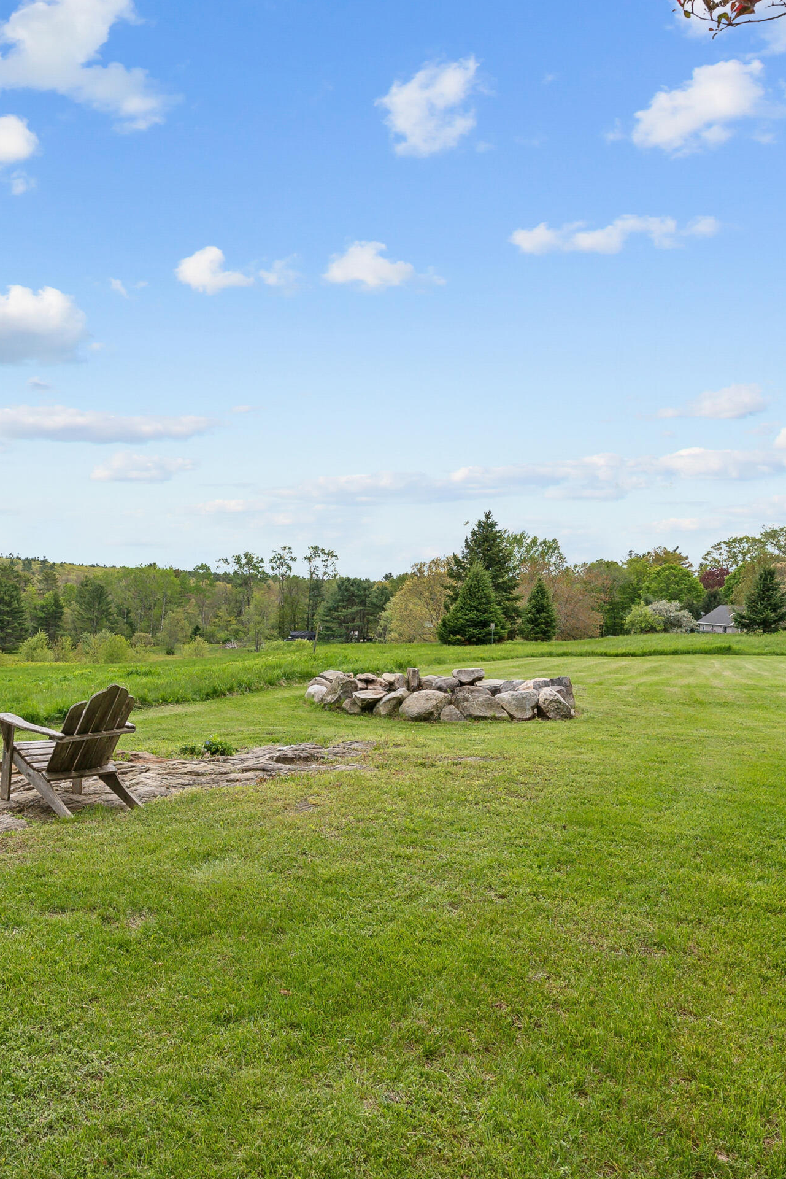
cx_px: 177
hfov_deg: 48.8
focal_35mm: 25
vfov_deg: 71.5
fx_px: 819
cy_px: 602
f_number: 7.1
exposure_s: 1/500
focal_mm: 16
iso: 320
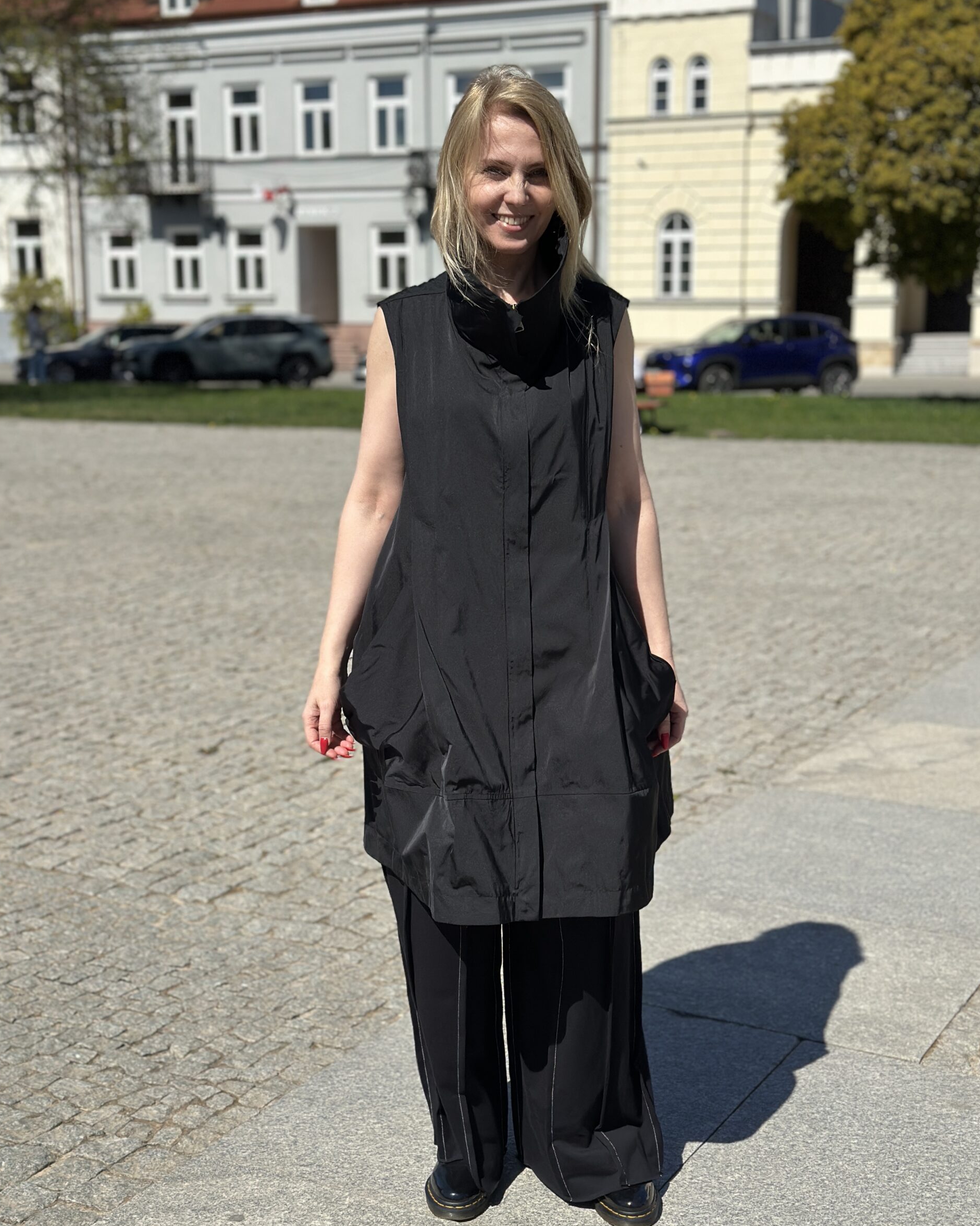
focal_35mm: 51
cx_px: 492
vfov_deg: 36.7
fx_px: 1849
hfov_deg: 29.7
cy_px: 621
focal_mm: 6.86
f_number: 1.78
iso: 100
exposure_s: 1/13699
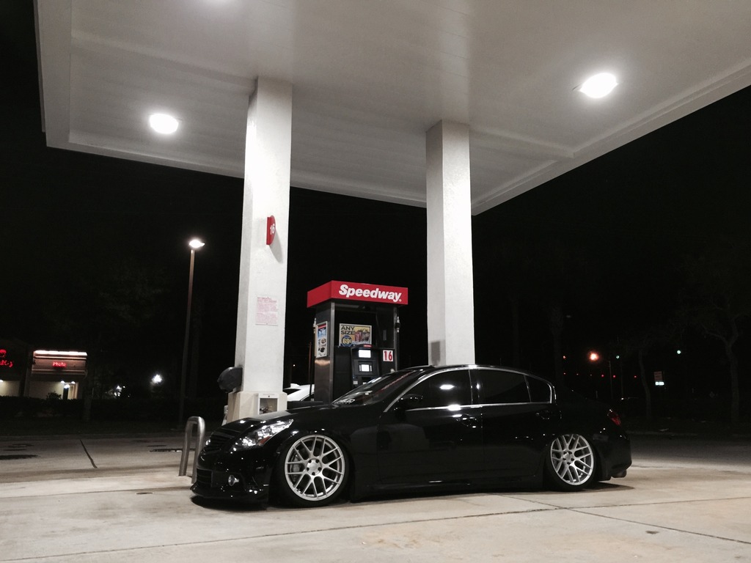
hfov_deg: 61.7
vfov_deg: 48.2
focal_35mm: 29
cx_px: 376
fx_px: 629
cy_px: 282
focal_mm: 4.15
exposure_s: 1/15
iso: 100
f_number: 2.2
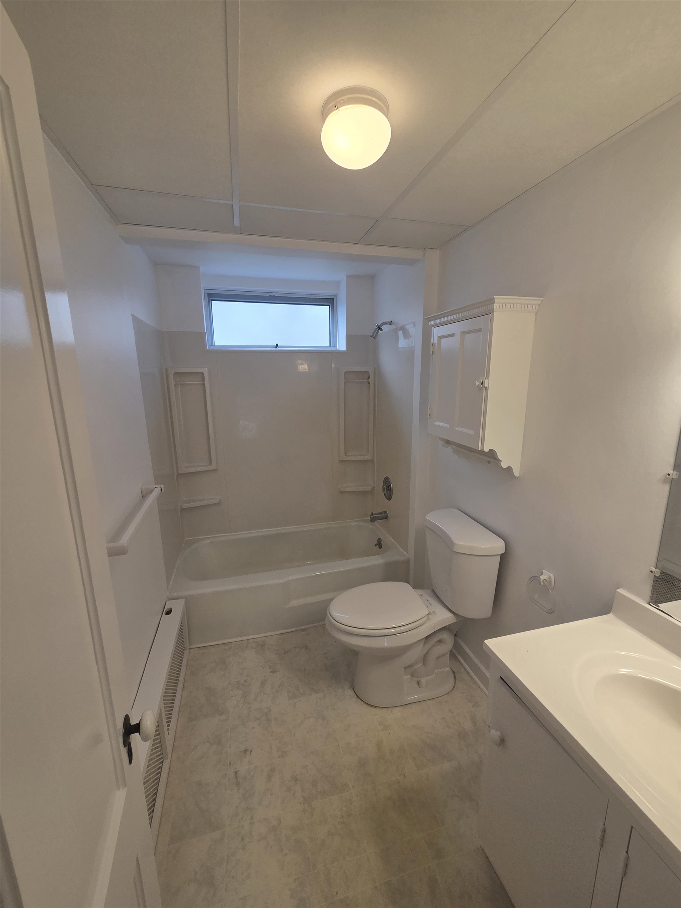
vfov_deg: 106.2
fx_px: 341
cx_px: 340
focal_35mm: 13
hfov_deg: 89.9
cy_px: 454
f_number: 2.2
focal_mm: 2.2
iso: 100
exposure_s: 1/120
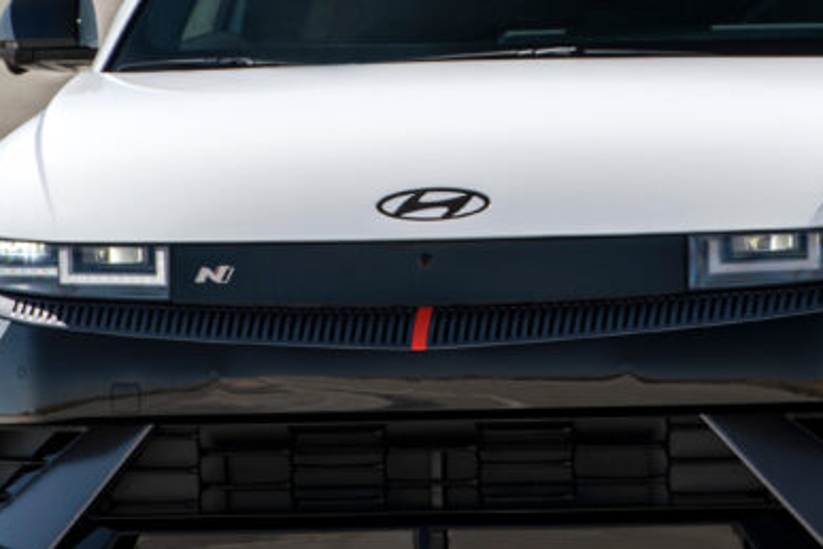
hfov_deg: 2.6
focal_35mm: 793
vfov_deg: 1.7
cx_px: 610
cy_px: 34
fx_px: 18127
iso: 31
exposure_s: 1/320
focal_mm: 200
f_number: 4.5
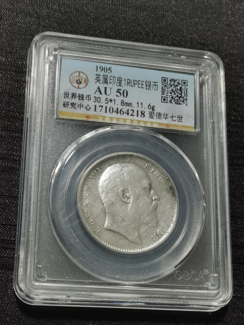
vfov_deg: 29.4
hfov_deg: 22.3
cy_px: 162
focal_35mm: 66
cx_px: 122
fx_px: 620
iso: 50
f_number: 1.8
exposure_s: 1/100
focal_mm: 5.58
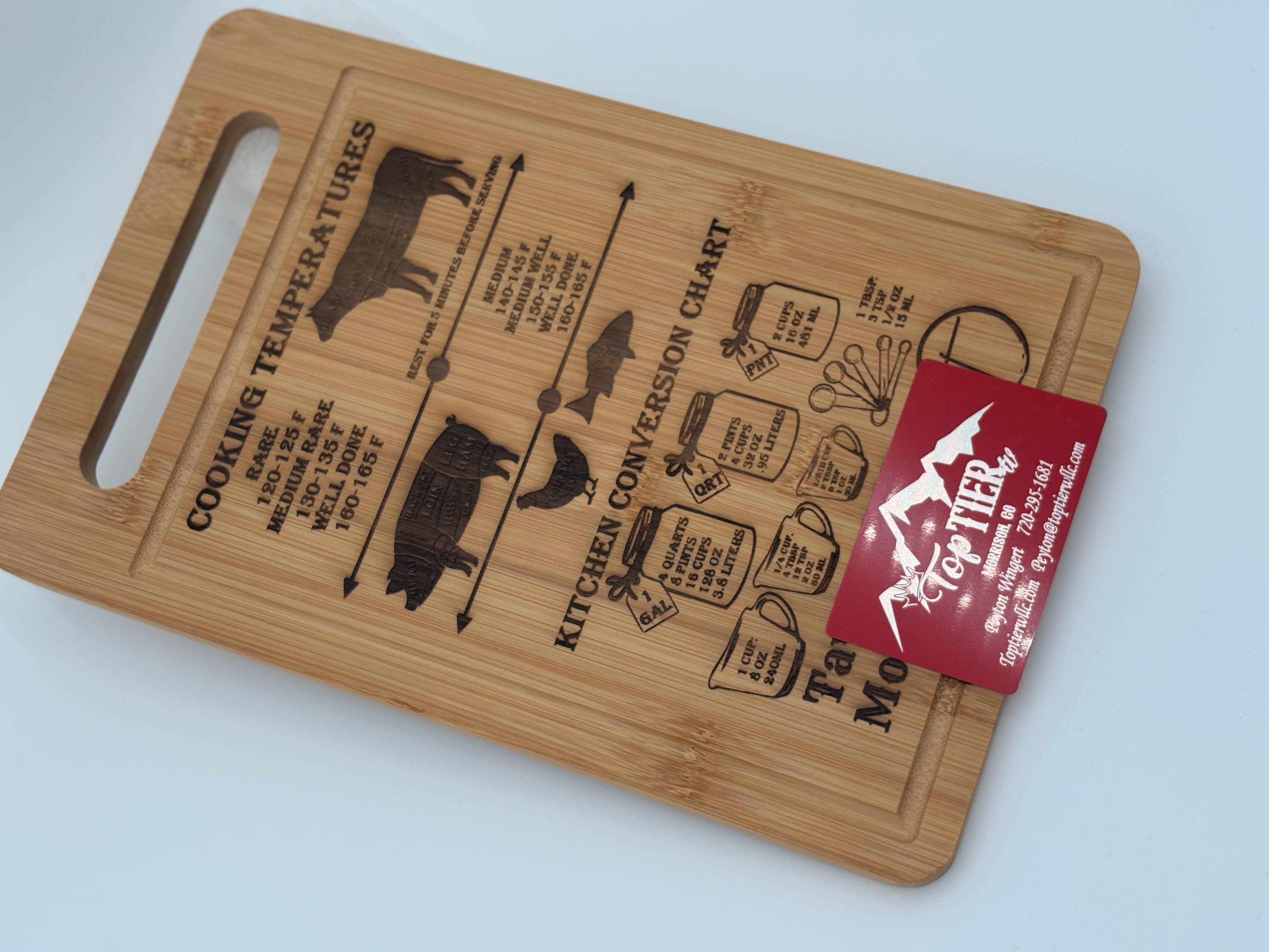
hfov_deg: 36.8
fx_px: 1906
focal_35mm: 52
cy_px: 476
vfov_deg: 28.0
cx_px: 634
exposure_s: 1/1422
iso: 32
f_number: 1.6
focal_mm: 5.96
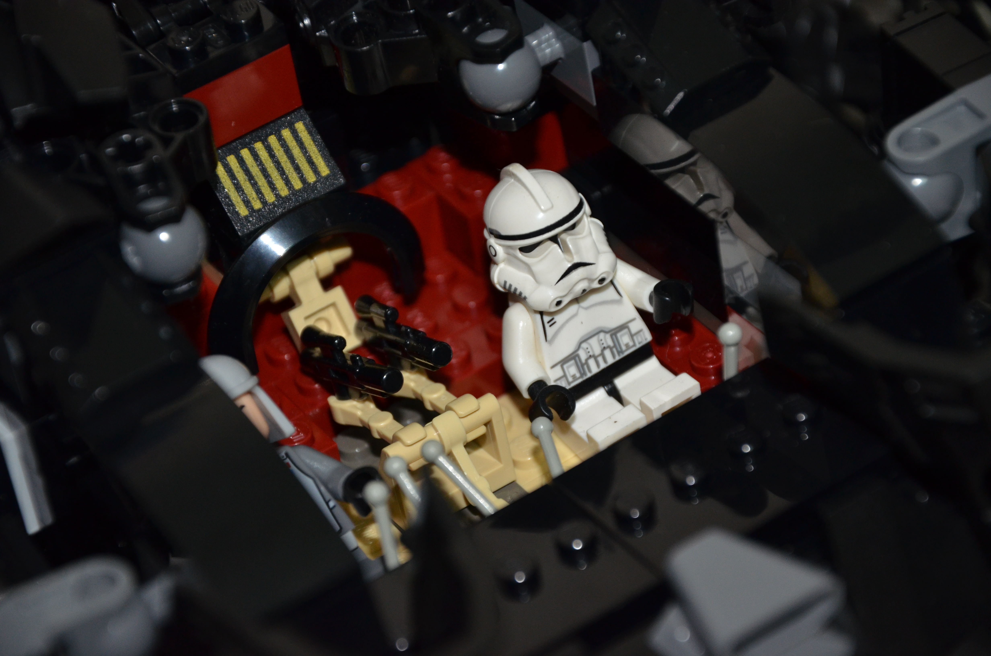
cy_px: 328
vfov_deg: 8.7
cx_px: 496
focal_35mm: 158
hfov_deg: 13.1
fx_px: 4327
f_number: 5.6
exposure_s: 1/60
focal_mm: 105
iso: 800
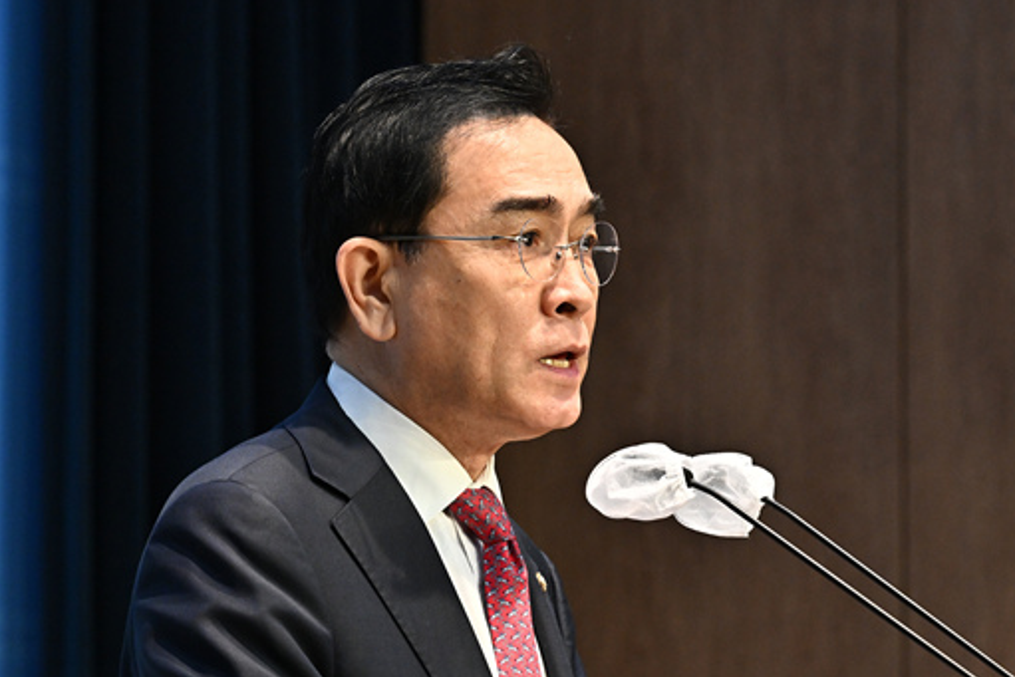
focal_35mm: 219
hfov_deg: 9.4
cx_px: 520
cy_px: 420
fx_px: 6176
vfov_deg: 6.3
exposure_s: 1/250
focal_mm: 175
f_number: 8
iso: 2500
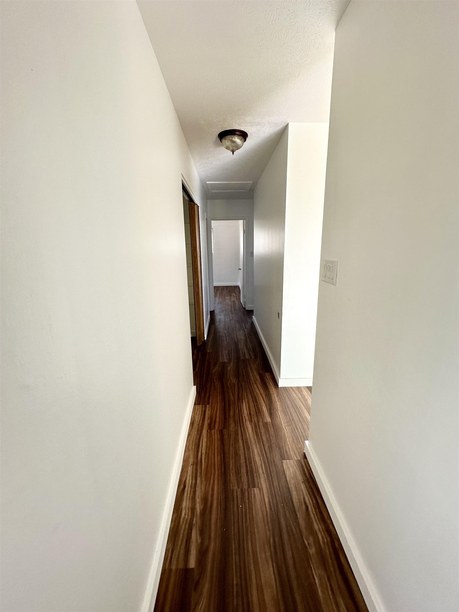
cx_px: 230
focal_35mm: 14
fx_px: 248
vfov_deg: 102.1
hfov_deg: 85.7
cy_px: 306
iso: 100
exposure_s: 1/99
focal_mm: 2.22
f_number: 2.2
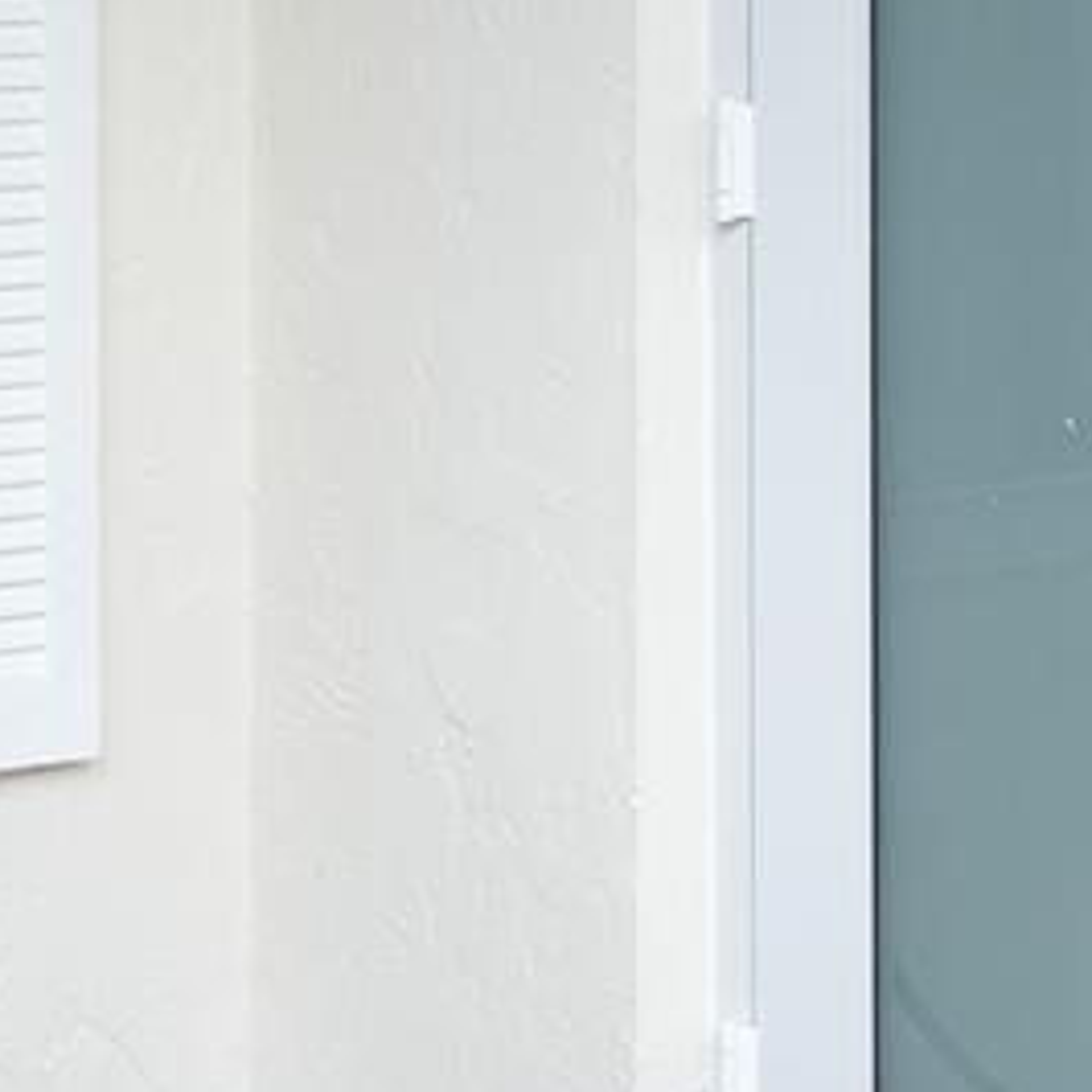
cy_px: -41
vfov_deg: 10.1
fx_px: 6139
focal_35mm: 172
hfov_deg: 10.2
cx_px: 702
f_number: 5
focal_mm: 35
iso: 160
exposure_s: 1/125
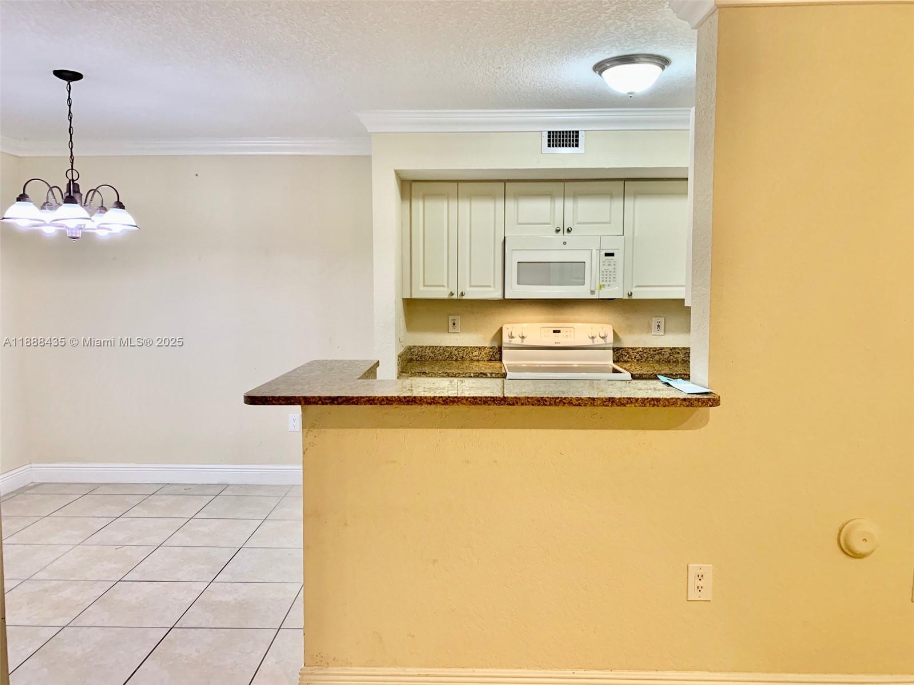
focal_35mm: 26
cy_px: 342
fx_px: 687
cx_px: 457
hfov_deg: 67.3
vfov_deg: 53.1
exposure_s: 1/60
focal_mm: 4.25
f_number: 1.8
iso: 100
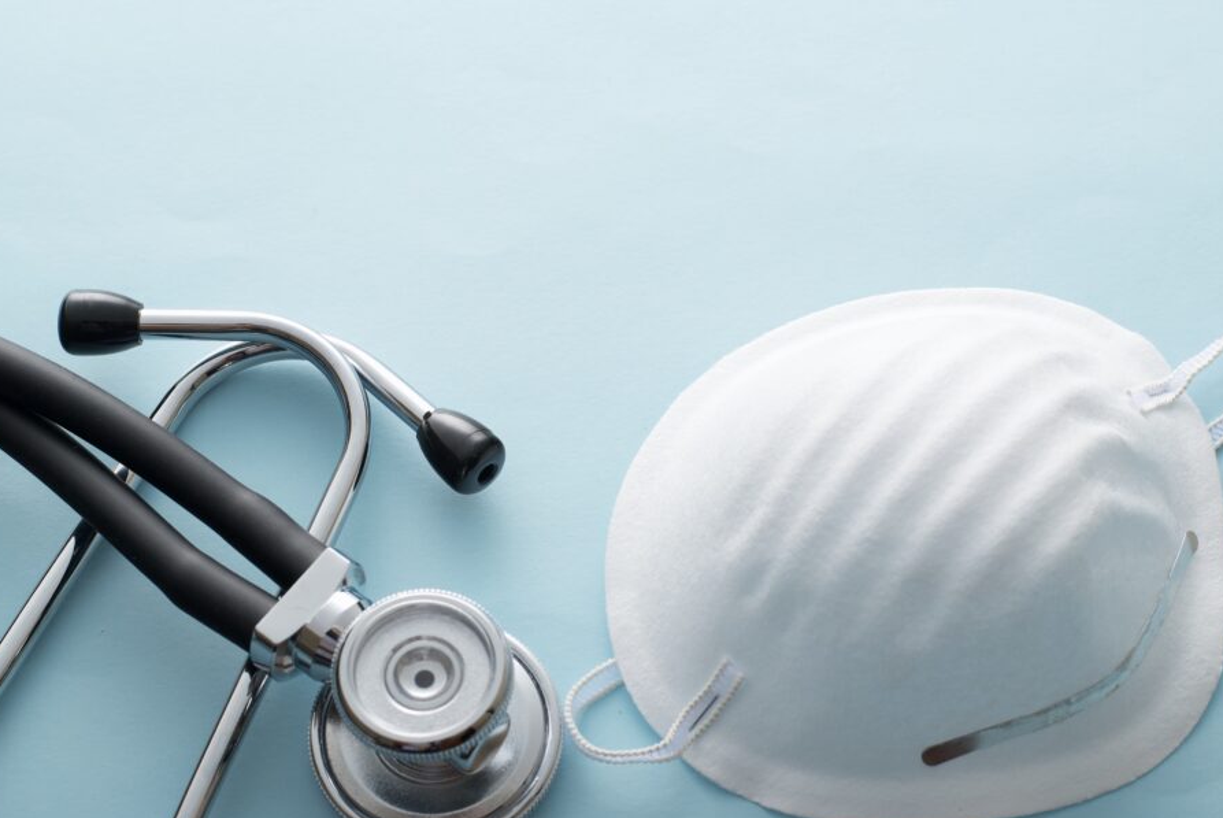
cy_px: 382
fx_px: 2924
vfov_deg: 15.9
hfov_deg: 23.6
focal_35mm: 86
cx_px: 616
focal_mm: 50
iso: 100
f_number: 8
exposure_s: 1/160
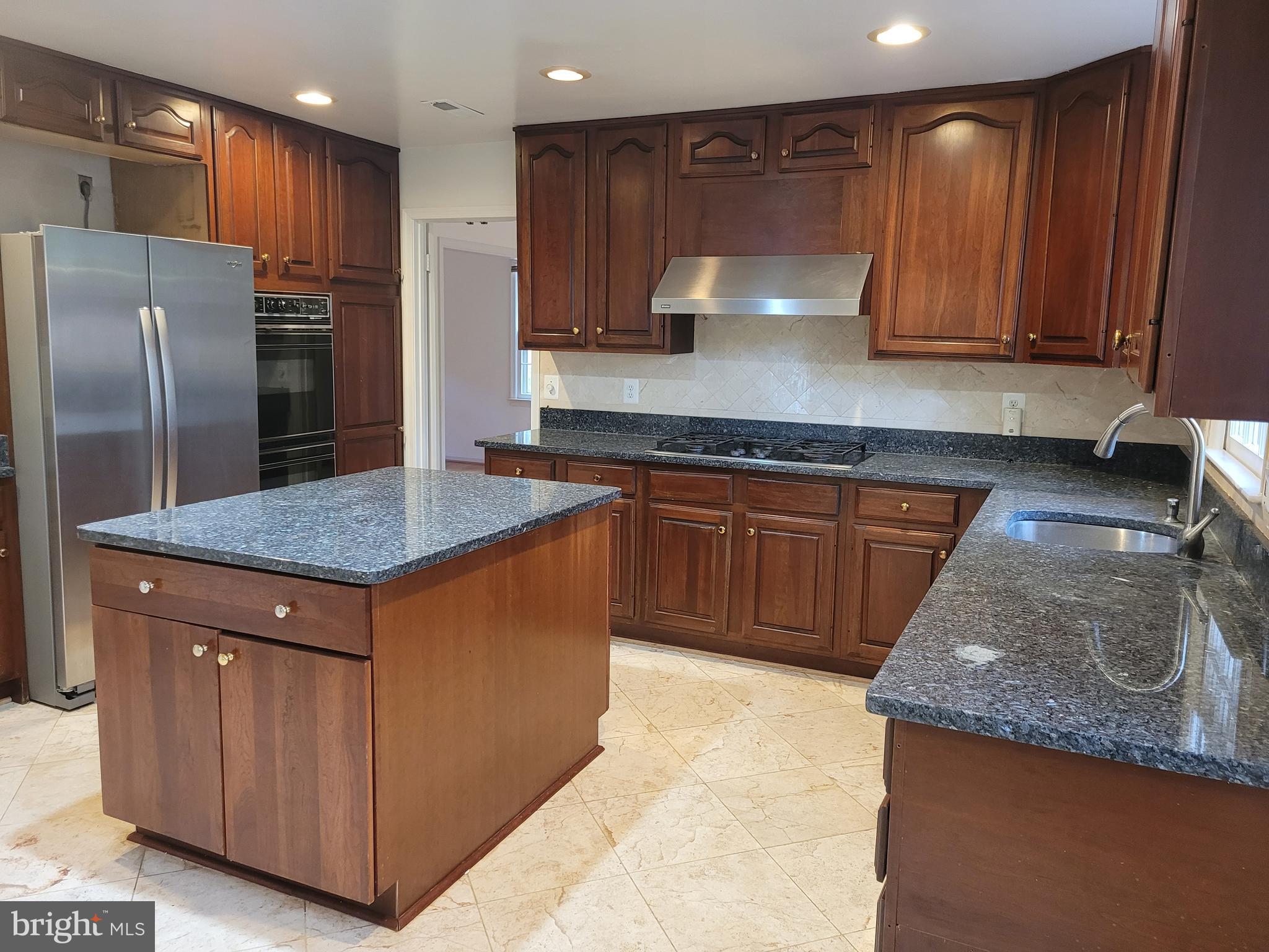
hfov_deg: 67.3
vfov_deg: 53.1
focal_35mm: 26
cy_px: 476
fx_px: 953
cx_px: 634
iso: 320
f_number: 1.8
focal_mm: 5.4
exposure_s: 1/40
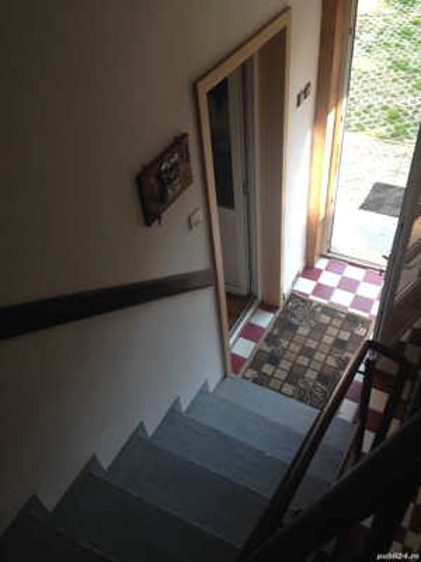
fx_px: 535
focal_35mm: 33
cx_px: 210
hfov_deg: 42.9
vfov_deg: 55.4
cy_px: 281
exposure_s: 1/120
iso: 50
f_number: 2.4
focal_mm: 4.12
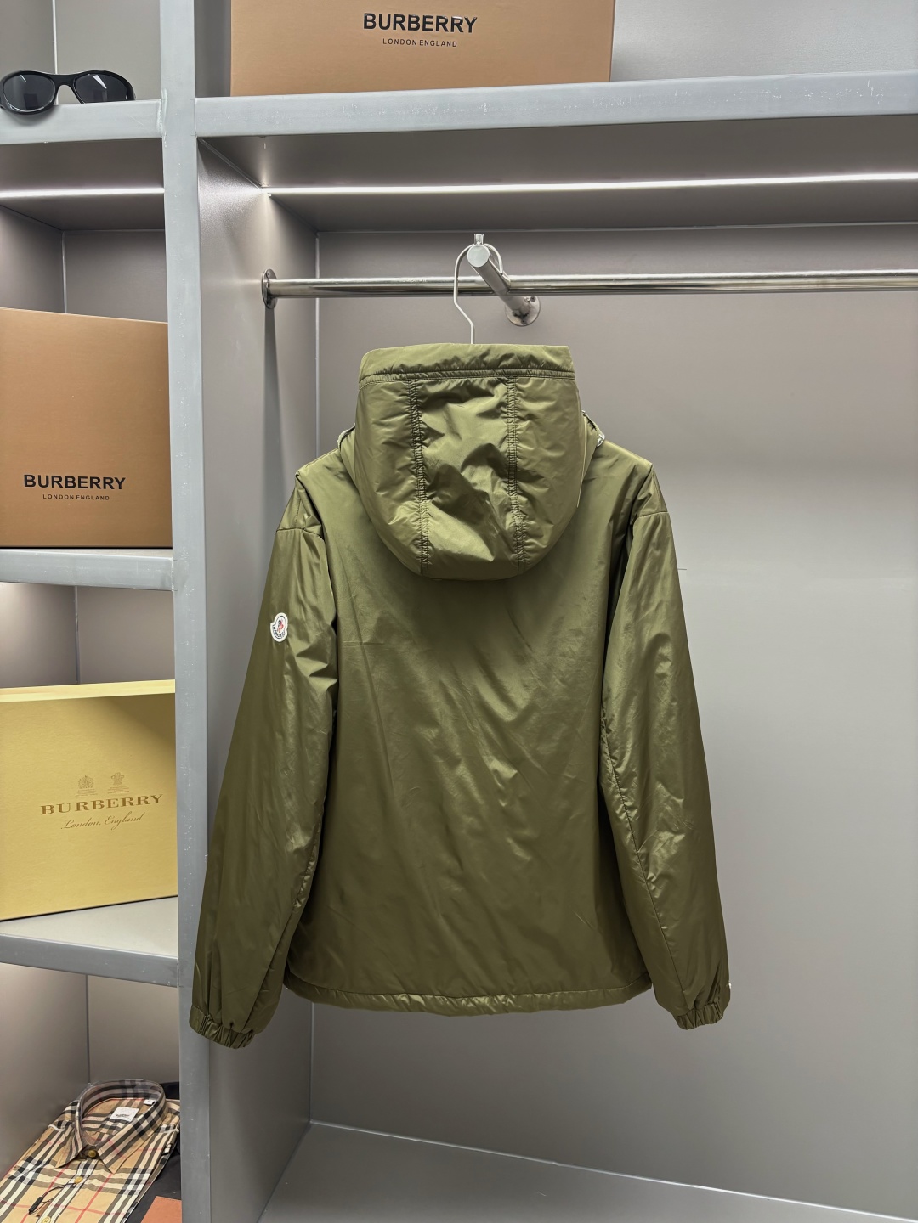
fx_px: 919
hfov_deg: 53.1
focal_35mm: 26
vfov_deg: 67.3
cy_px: 612
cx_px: 459
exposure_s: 1/122
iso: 125
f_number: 1.6
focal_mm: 5.96
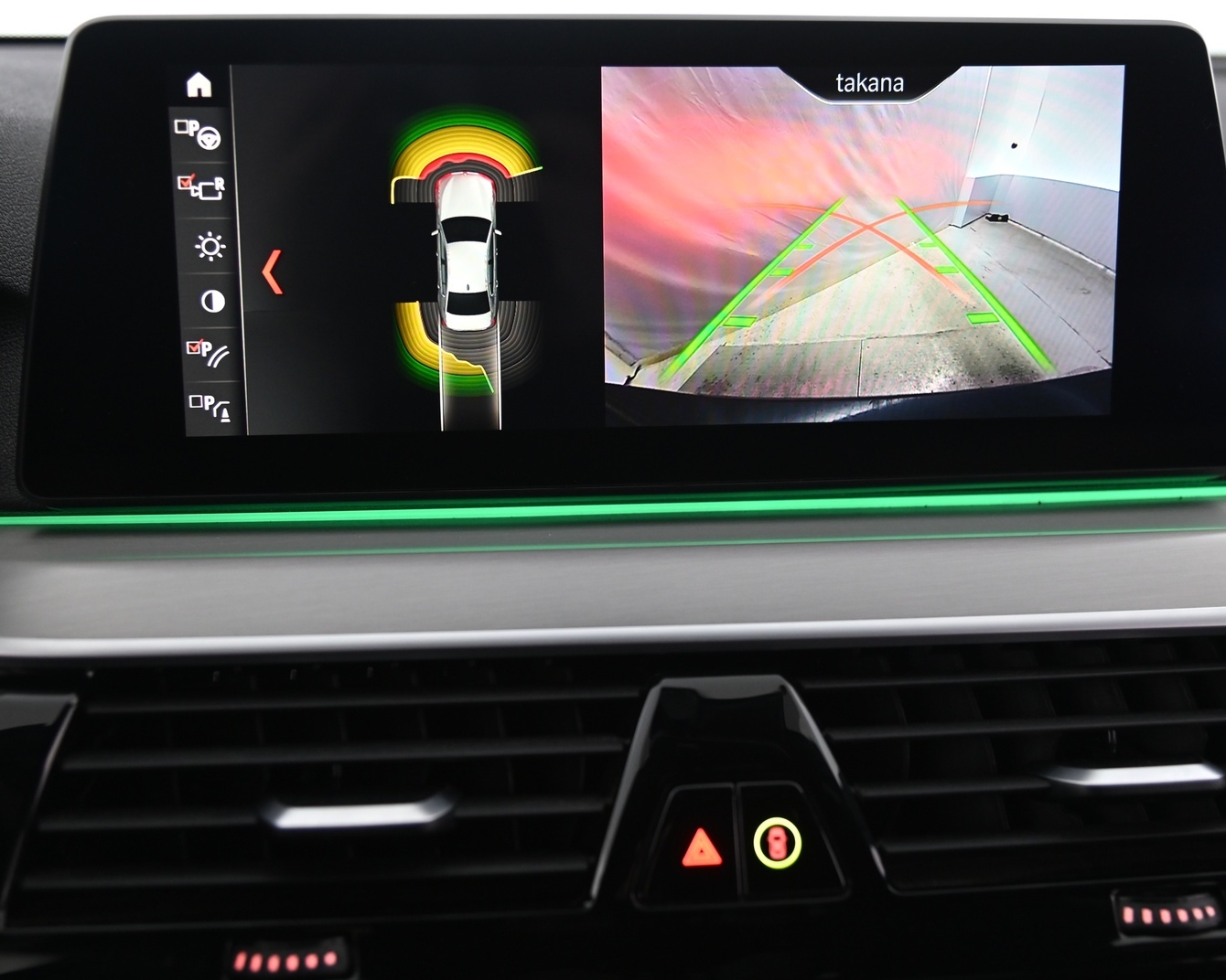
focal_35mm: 50
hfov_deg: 37.3
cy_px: 493
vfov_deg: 30.3
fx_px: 1814
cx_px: 610
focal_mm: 44
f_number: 4
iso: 2000
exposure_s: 1/25
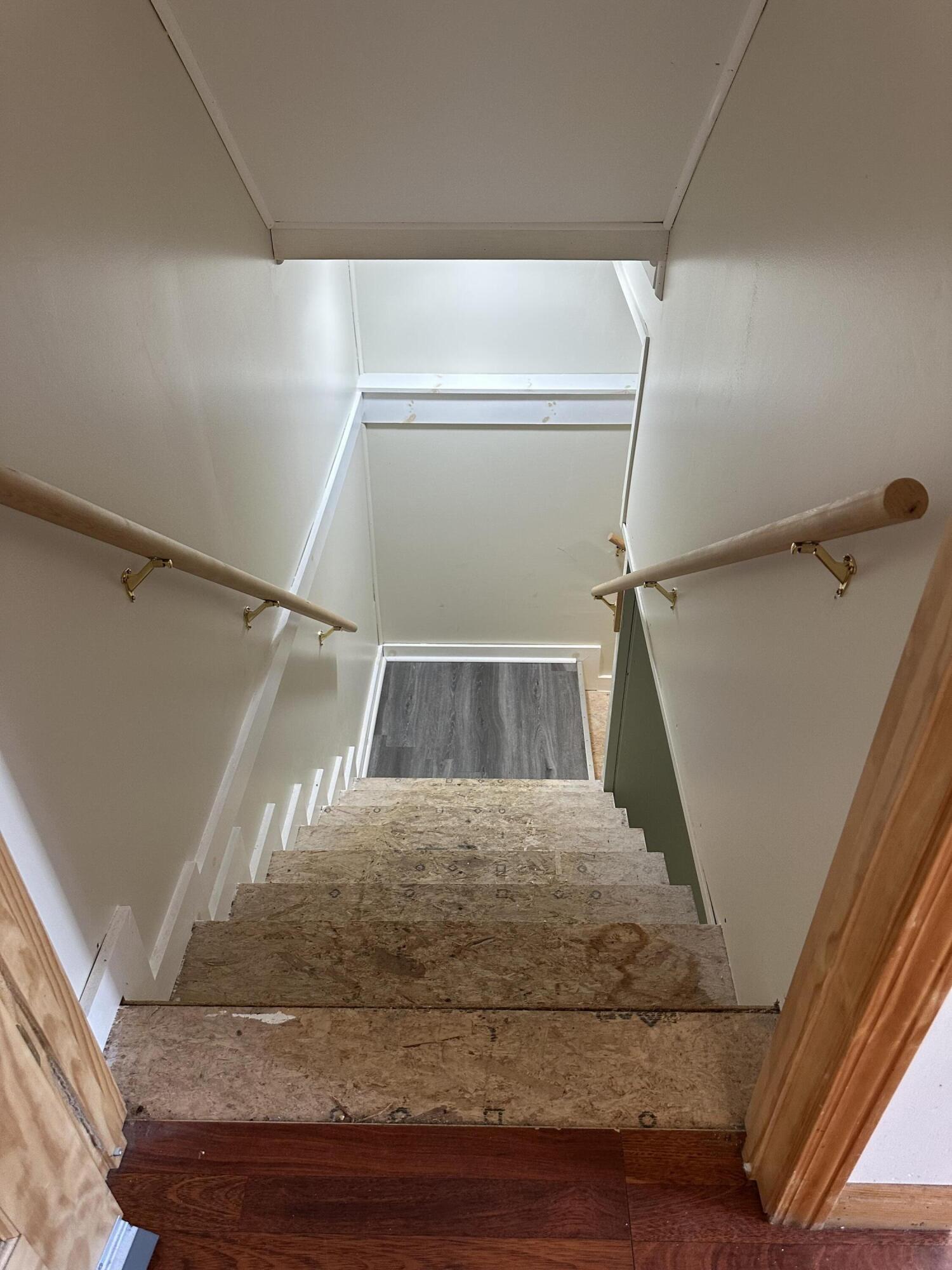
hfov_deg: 56.8
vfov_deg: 71.6
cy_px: 635
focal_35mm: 24
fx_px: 880
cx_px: 476
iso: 200
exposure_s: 1/120
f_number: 1.78
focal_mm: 6.86
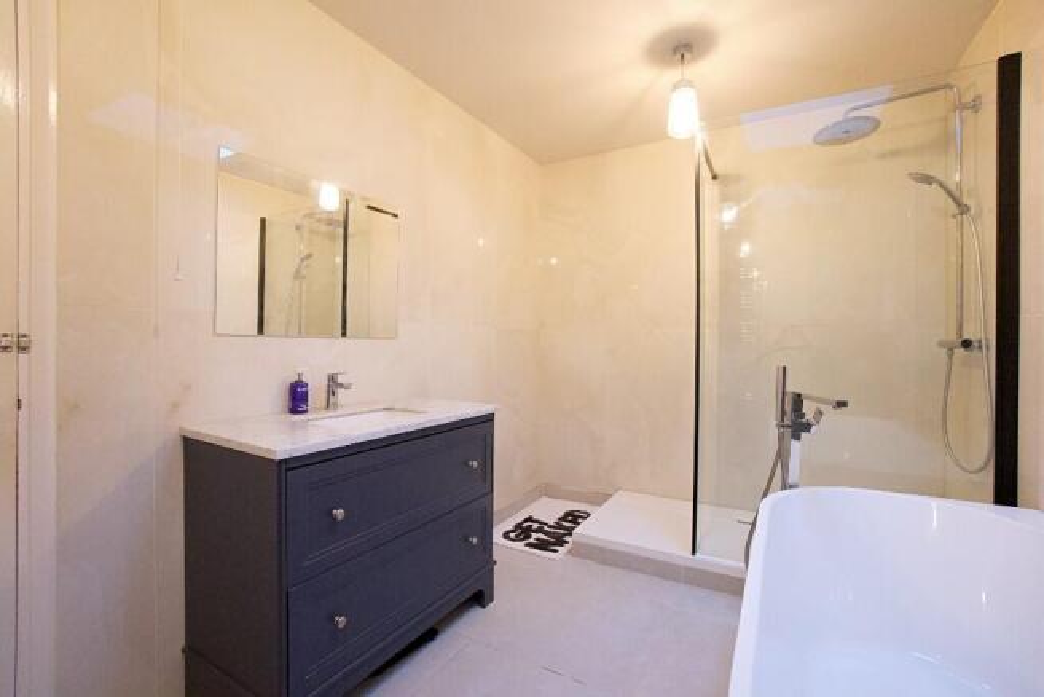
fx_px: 435
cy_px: 348
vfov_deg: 77.4
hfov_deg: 100.4
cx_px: 522
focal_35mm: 15
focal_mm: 10
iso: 4000
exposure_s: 1/160
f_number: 4
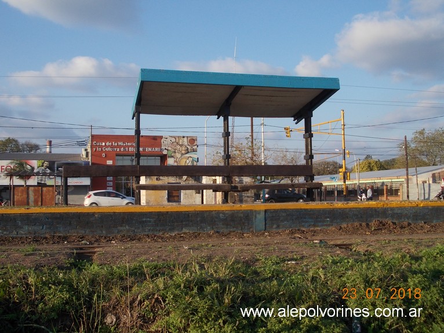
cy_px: 166
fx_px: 551
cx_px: 222
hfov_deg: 43.9
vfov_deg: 33.6
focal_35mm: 43
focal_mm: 6.1
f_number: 6.5
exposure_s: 1/125
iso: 80
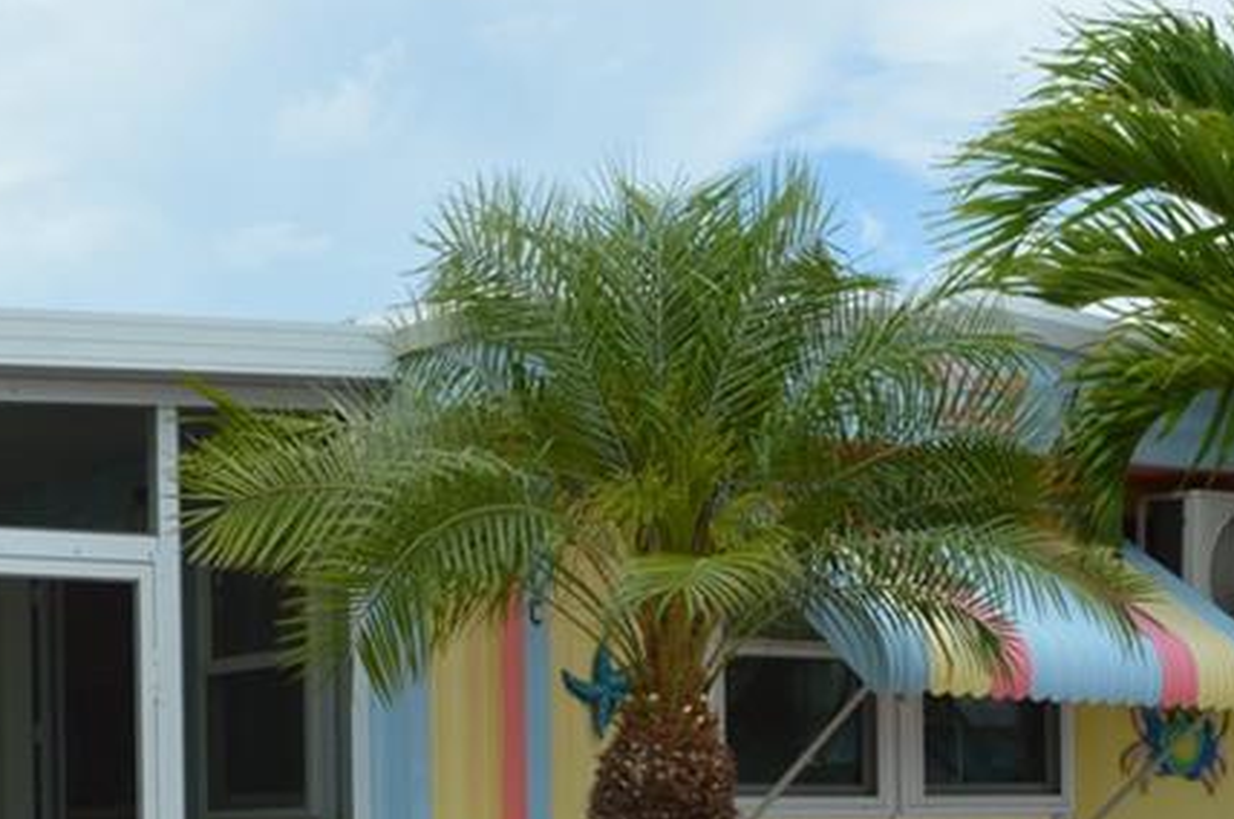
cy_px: 908
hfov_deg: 25.4
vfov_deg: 16.7
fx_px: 2704
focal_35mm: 79
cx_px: 323
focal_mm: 22
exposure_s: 1/250
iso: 100
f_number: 8
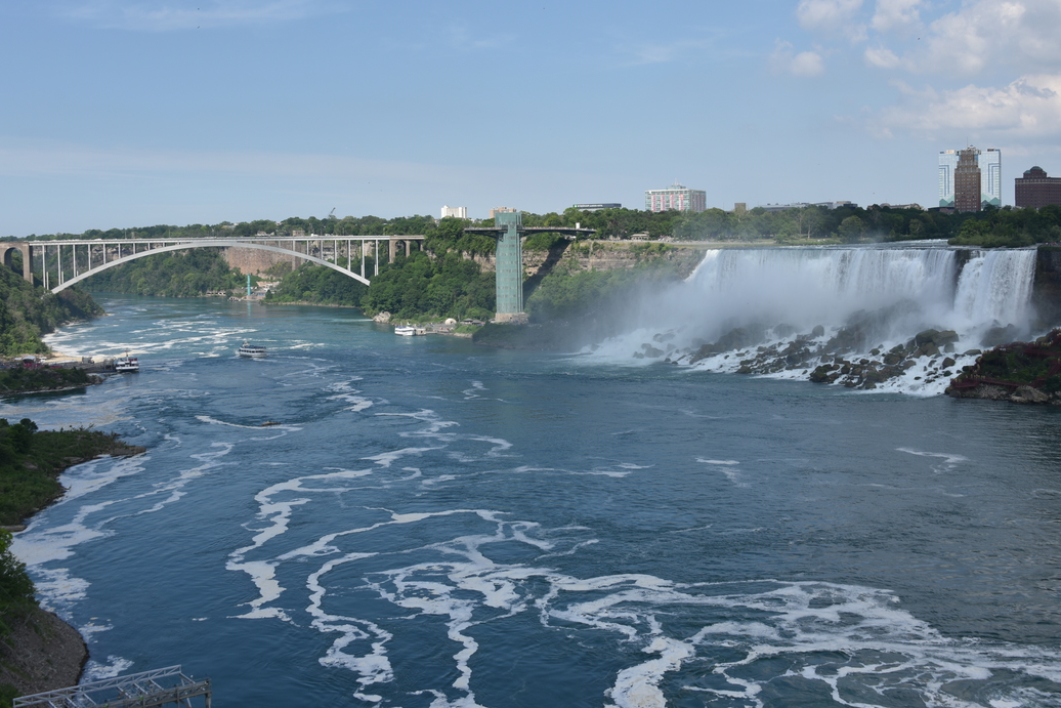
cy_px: 279
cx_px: 567
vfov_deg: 31.8
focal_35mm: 42
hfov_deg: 46.4
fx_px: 1238
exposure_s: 1/320
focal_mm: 34
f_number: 9
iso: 100
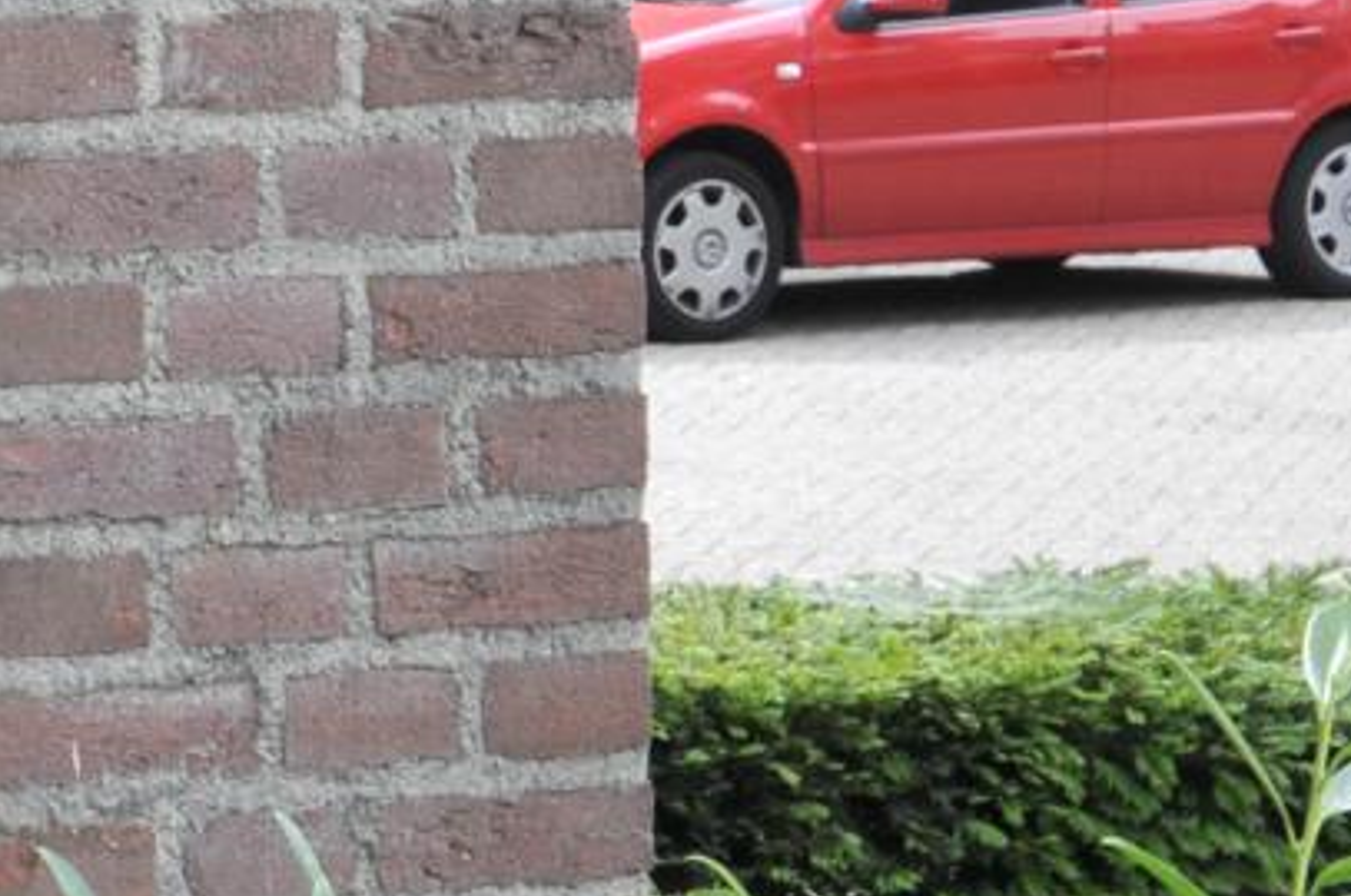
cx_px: -432
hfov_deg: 12.6
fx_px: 5920
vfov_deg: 8.6
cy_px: -70
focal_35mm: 158
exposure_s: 1/100
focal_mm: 20
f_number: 9
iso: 200
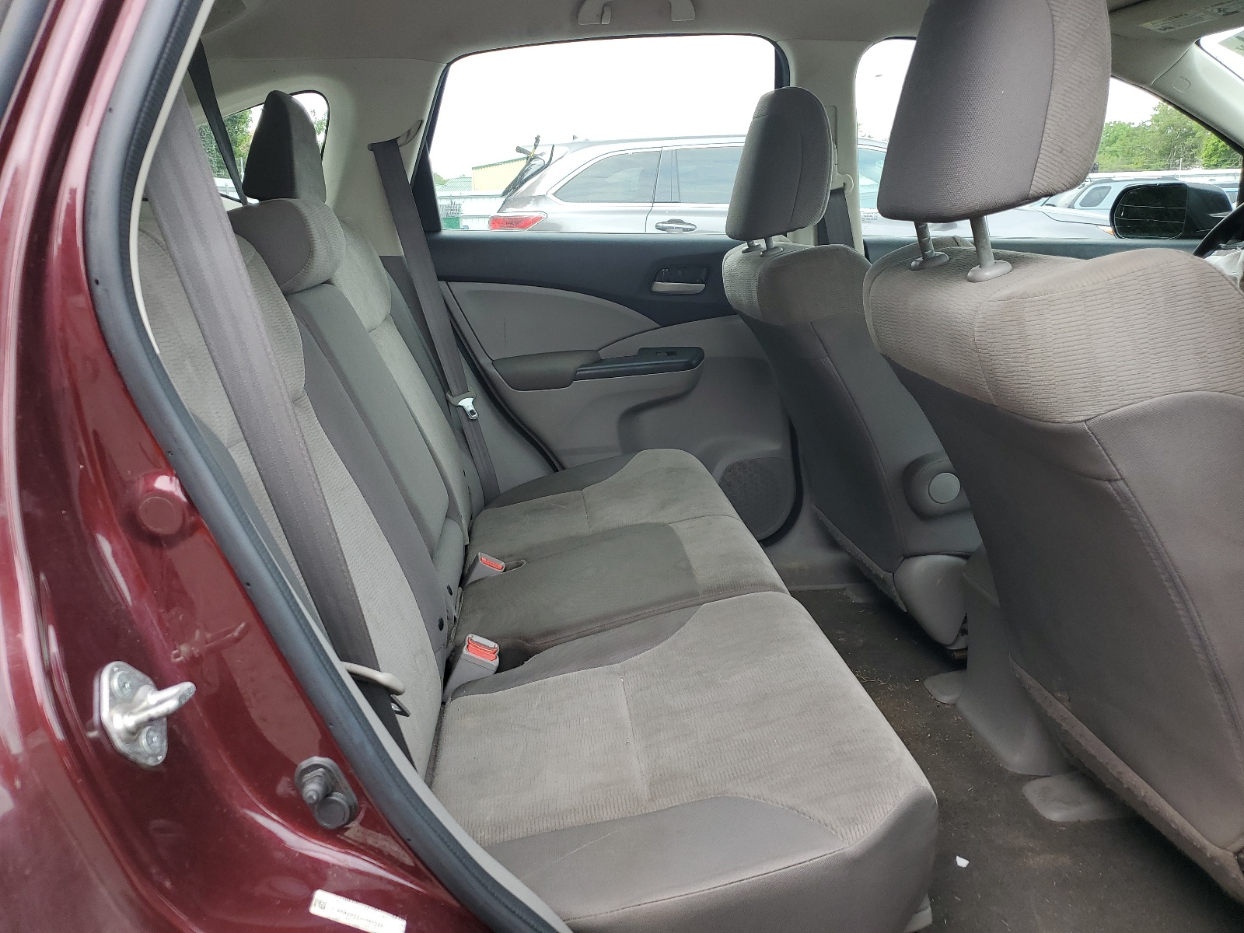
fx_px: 934
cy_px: 466
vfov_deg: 53.1
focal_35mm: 26
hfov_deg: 67.3
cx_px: 622
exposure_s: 1/333
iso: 50
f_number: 1.5
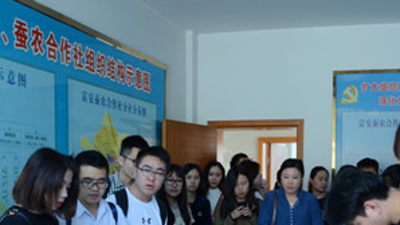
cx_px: 259
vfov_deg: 22.0
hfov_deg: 39.5
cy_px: 242
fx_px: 552
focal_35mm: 52
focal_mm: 18
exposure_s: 1/250
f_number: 4
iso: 1000
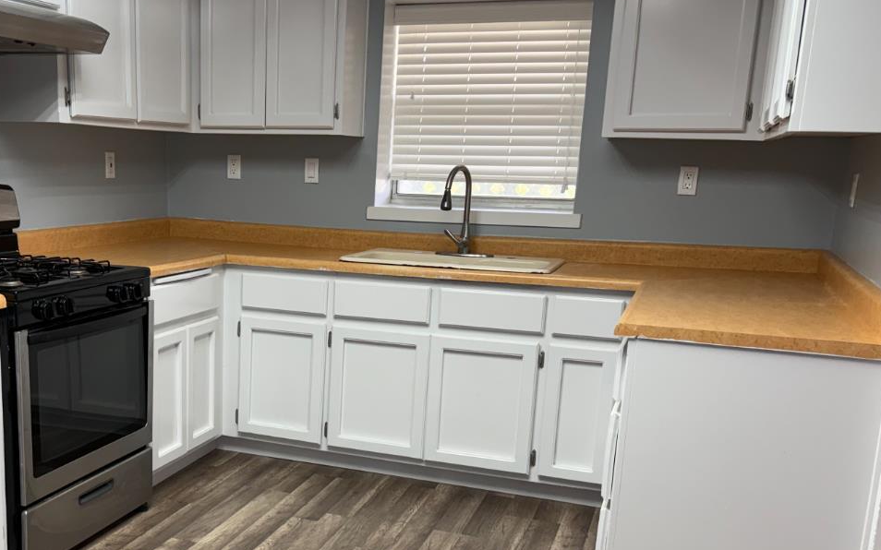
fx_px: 960
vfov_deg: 31.6
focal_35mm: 40
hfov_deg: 48.4
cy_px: 386
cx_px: 287
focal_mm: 6.76
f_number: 1.78
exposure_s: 1/120
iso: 125
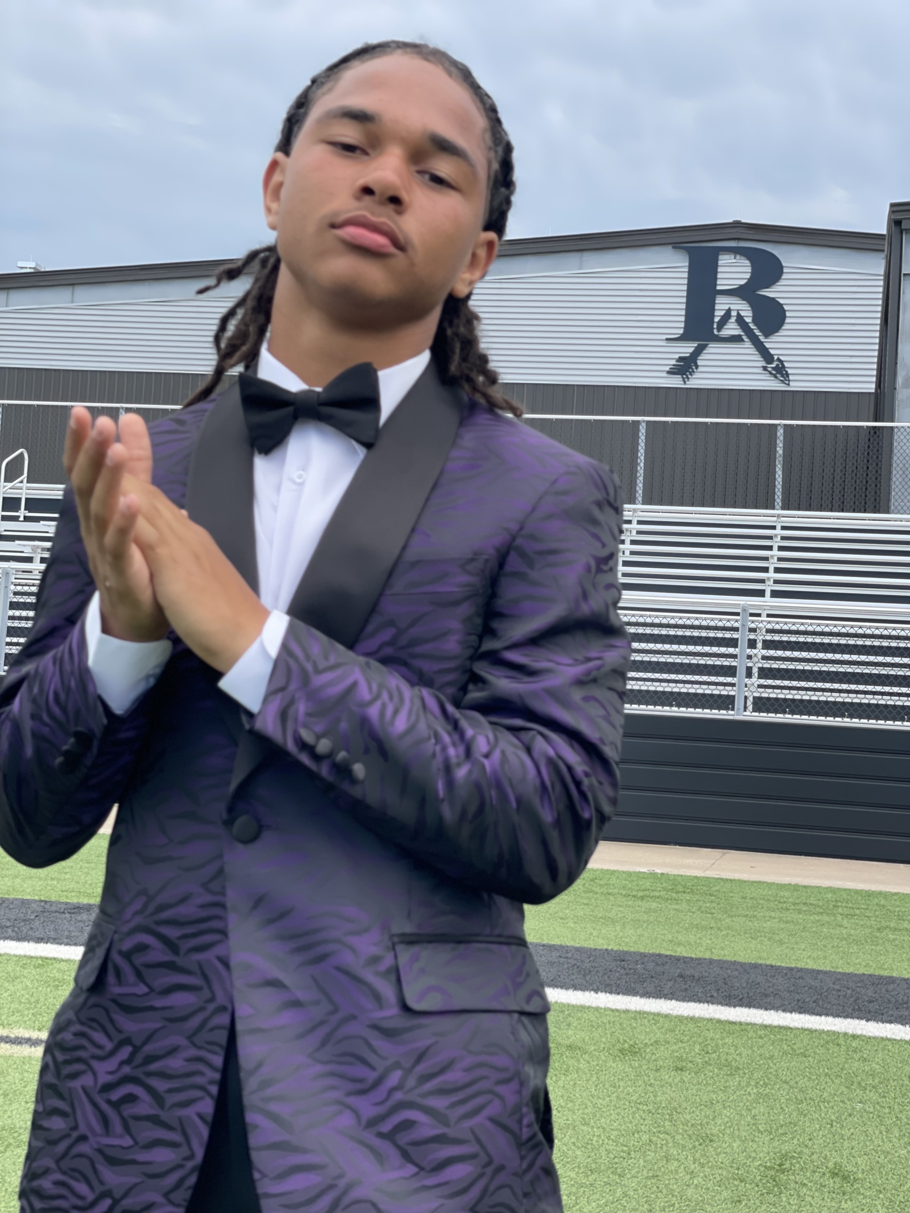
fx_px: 1823
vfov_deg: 36.8
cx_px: 455
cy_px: 606
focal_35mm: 52
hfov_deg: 28.0
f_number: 2
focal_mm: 6
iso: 32
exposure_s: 1/510
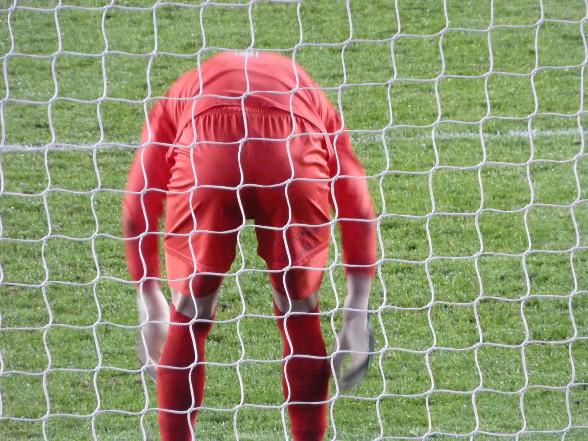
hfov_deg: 4.1
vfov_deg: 3.1
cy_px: 220
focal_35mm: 480
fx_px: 8153
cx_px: 294
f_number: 6.4
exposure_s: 1/30
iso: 1600
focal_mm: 86
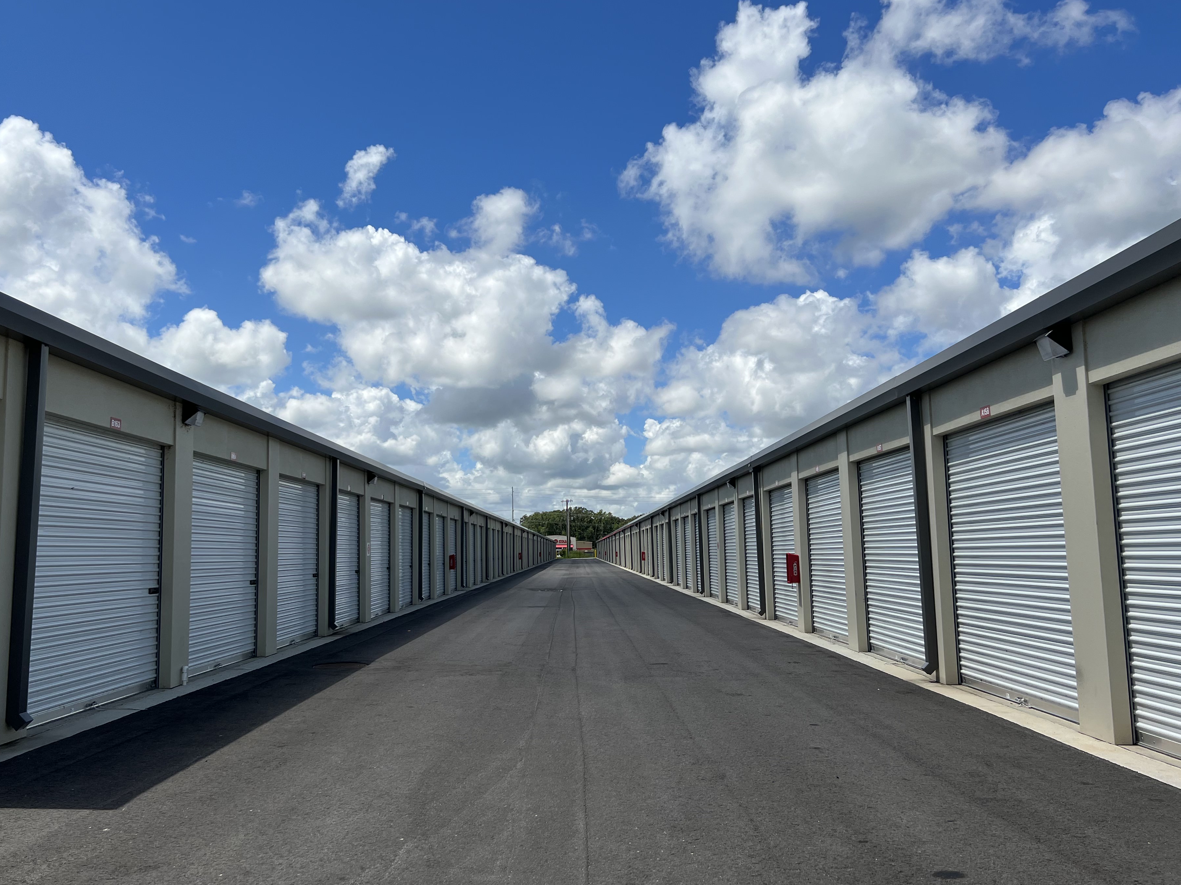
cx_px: 540
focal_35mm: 29
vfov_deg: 48.2
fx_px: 989
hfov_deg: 61.6
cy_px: 423
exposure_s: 1/8000
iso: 50
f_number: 1.5
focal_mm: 5.7
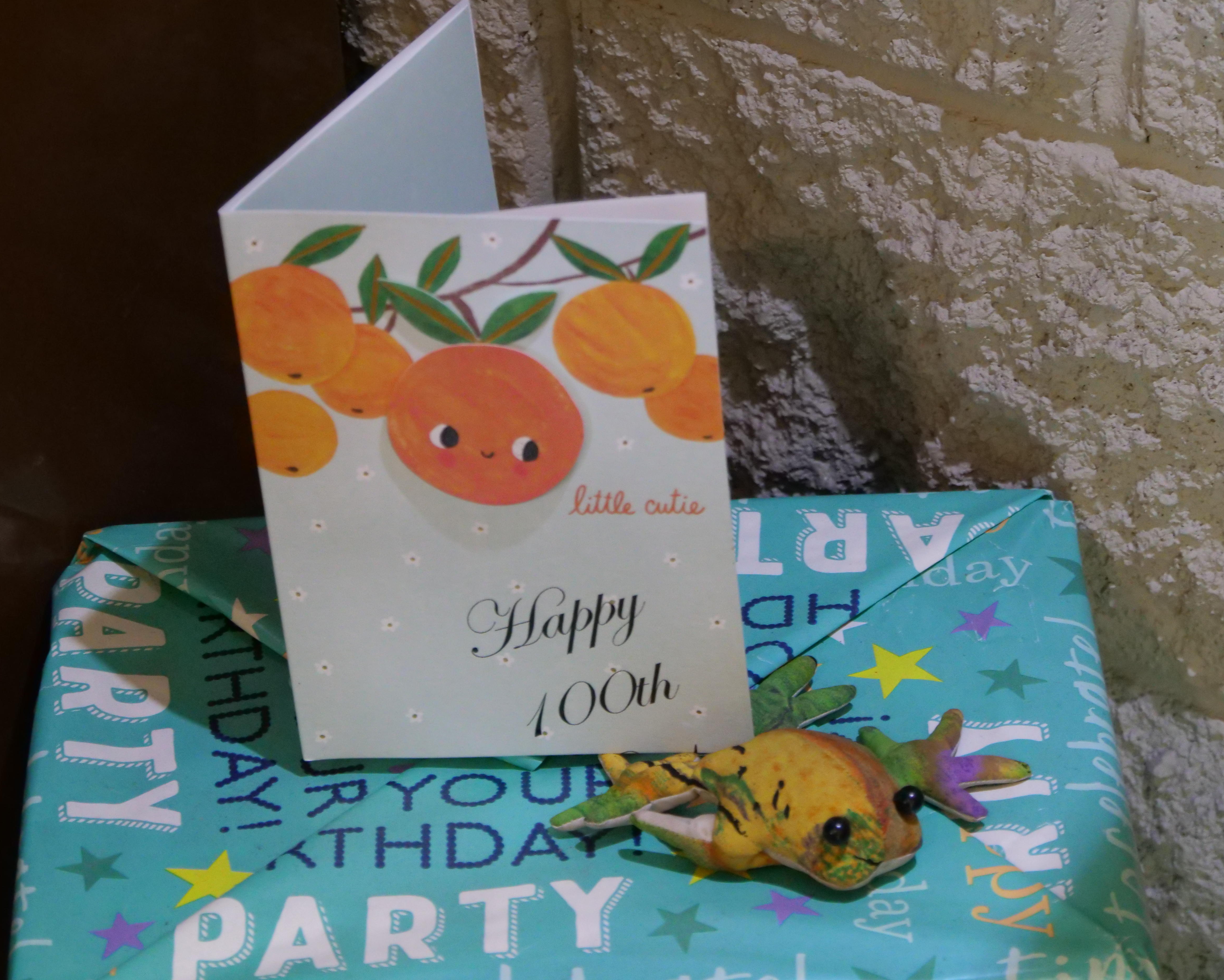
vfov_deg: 13.4
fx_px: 4166
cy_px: 490
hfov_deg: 16.7
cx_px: 603
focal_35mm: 115
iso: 3200
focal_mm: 55
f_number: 5.1
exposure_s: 1/100
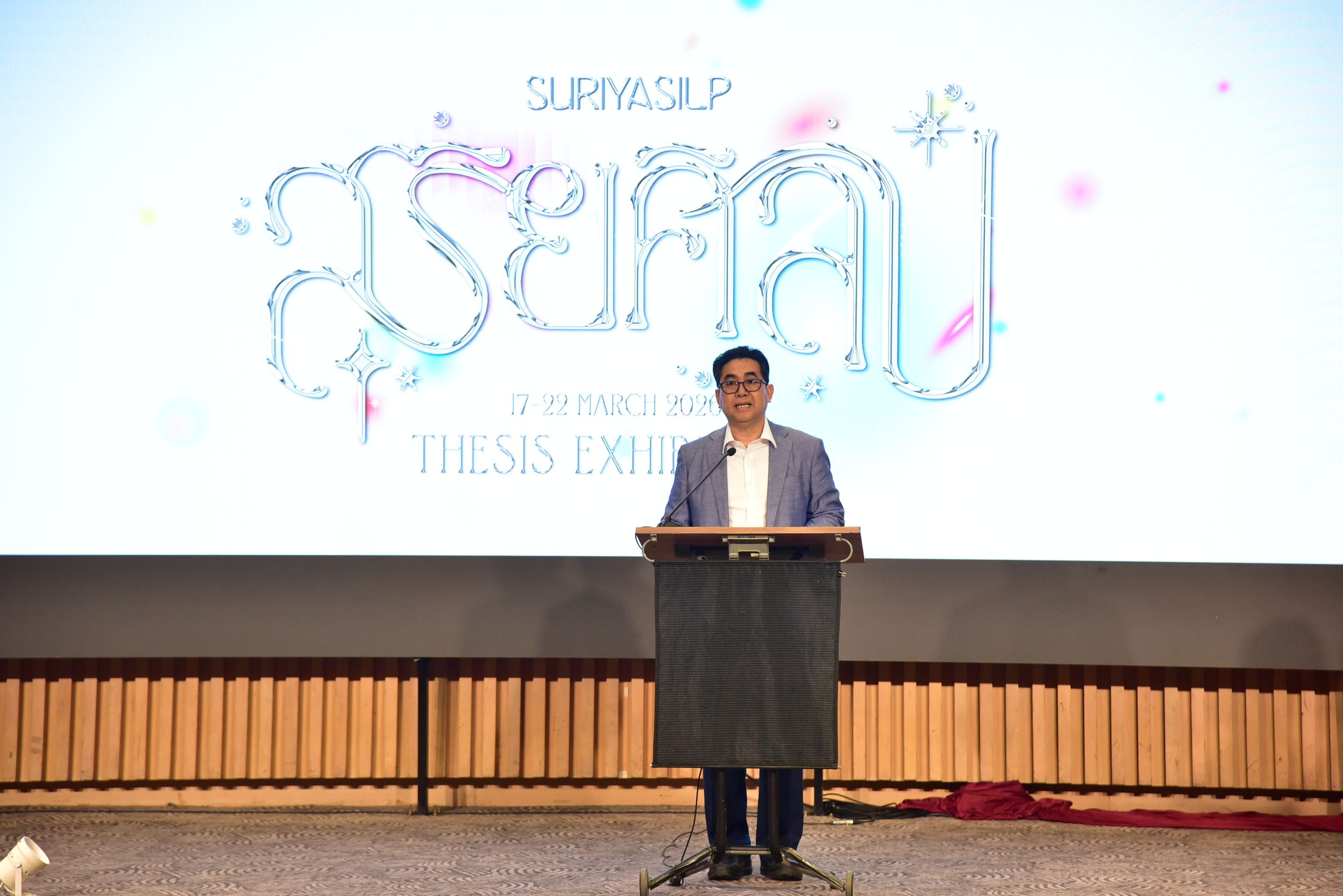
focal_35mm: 105
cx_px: 672
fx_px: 3918
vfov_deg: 13.0
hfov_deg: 19.5
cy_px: 448
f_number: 5
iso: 2500
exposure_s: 1/125
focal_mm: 105
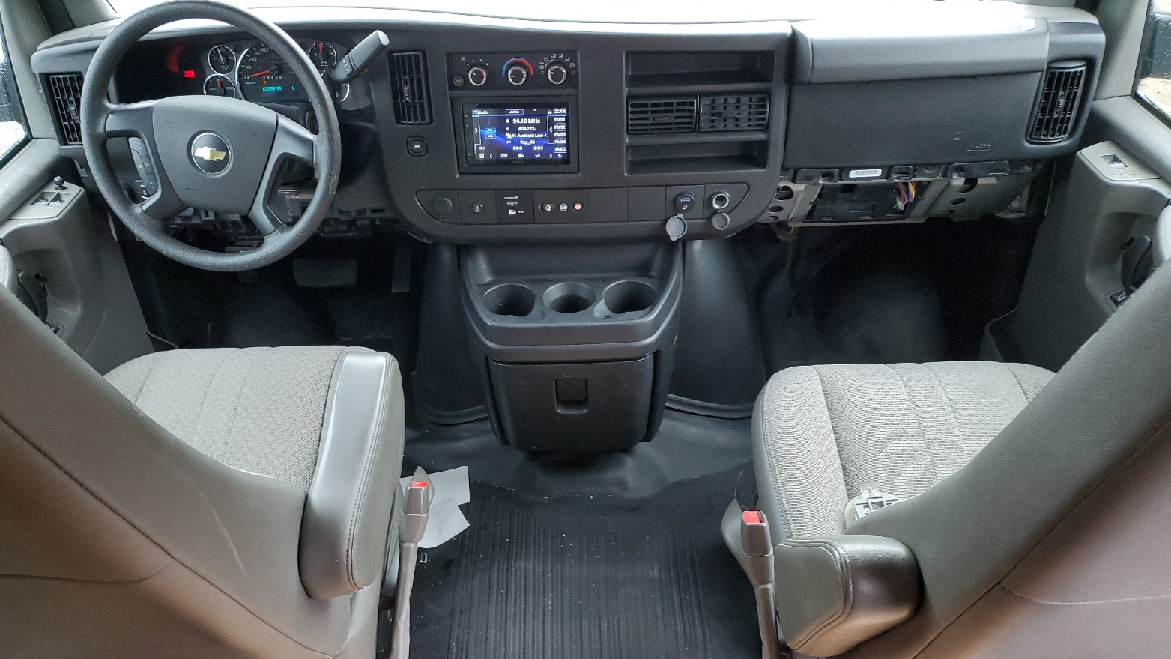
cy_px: 410
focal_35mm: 29
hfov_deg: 66.1
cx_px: 574
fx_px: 900
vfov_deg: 39.9
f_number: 1.5
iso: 99
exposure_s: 1/60.2
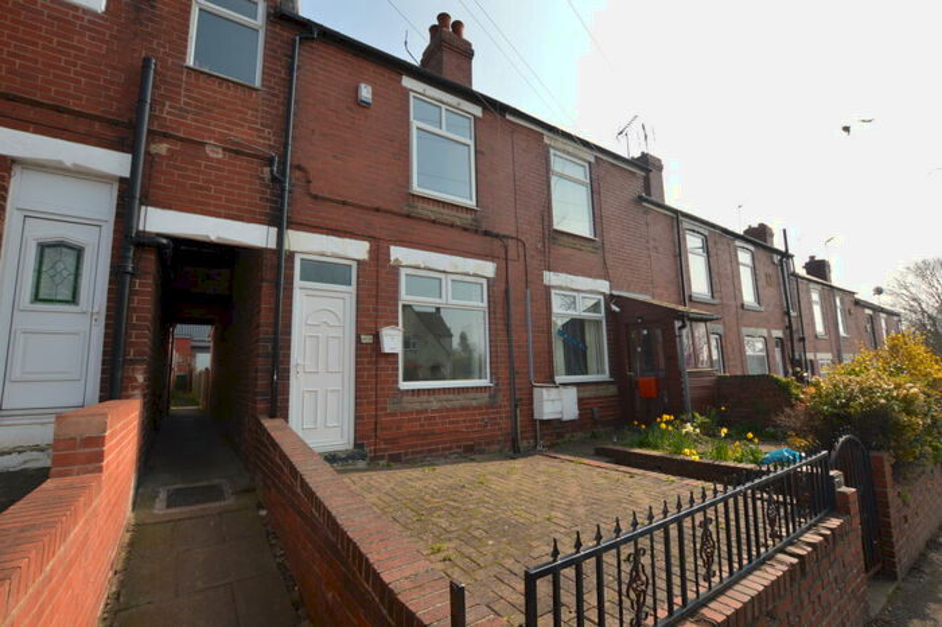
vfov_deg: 77.3
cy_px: 314
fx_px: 392
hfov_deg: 100.4
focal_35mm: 15
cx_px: 471
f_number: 8
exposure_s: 1/200
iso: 100
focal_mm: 10
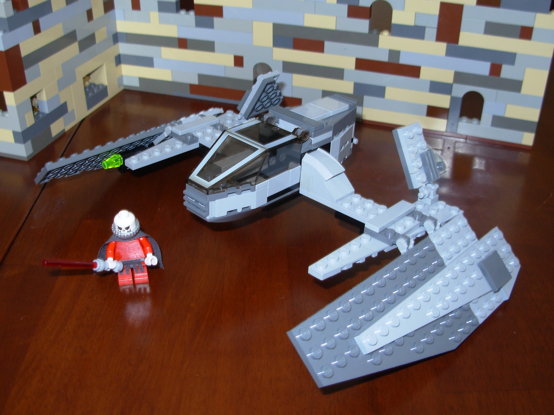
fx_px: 608
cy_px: 208
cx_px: 277
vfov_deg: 37.7
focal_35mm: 38
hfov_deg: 49.0
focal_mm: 6.3
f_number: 2.9
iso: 50
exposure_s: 1/32
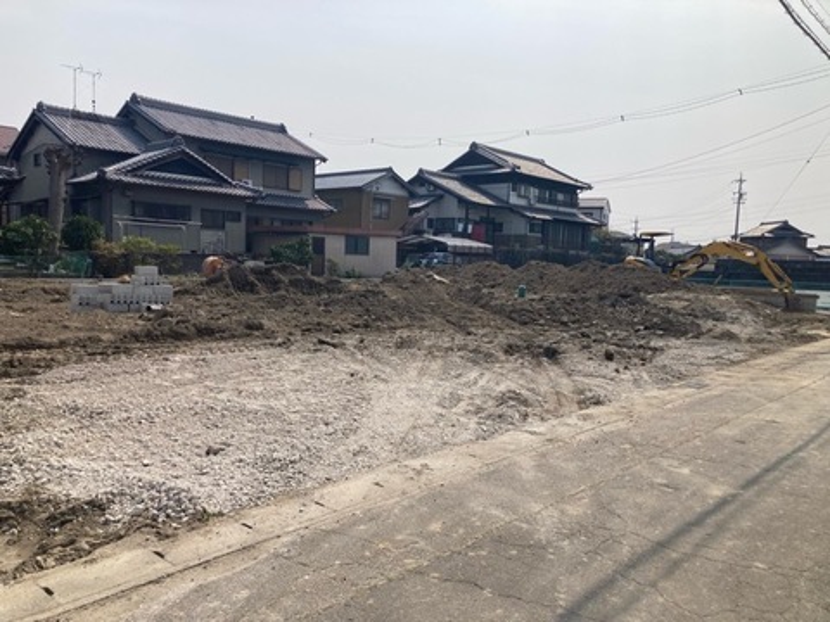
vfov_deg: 49.7
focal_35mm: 28
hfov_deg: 63.4
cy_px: 311
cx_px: 415
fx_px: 671
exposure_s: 1/4425
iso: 20
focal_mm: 3.99
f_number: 1.8
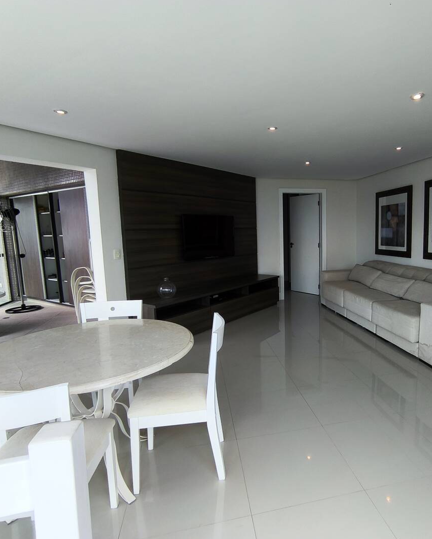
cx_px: 280
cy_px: 269
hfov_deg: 64.2
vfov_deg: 77.6
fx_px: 336
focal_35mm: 21
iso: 50
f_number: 2.2
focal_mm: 1.65
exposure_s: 1/179
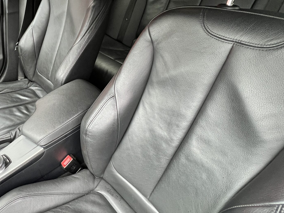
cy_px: 82
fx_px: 197
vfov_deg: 56.2
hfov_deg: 66.6
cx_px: 67
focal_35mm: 24
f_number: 1.8
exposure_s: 1/51
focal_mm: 1.57
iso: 400
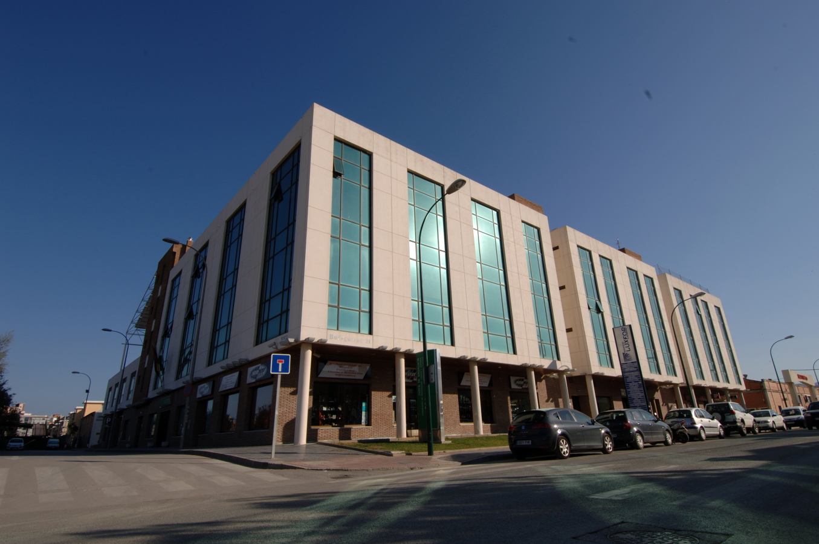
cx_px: 410
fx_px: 409
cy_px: 272
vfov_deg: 67.2
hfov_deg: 90.1
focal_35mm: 18
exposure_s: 1/125
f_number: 16
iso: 100
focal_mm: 12
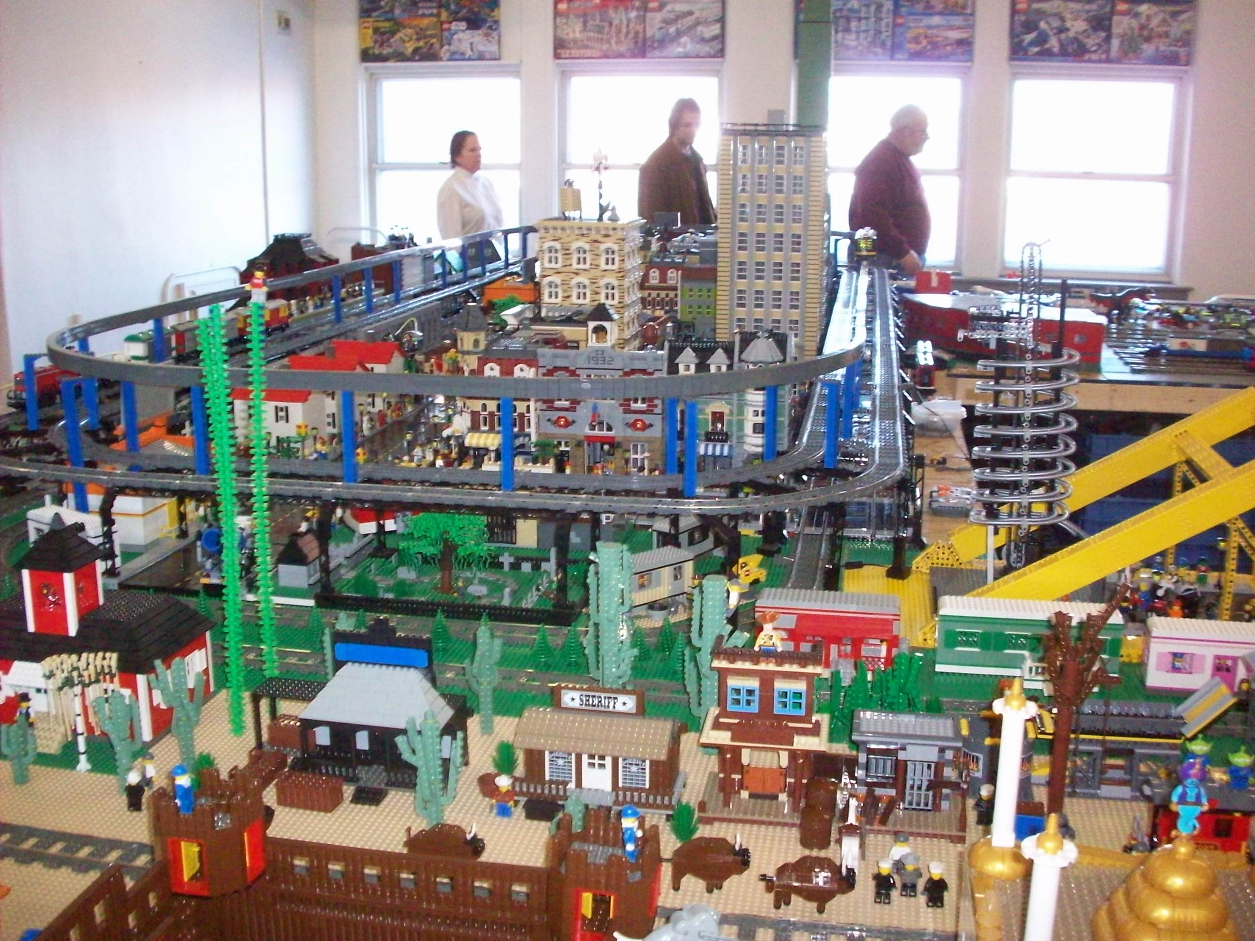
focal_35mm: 37
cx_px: 628
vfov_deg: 38.7
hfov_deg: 50.1
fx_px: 1341
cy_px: 470
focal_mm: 6.2
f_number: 2.8
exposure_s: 1/64
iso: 400
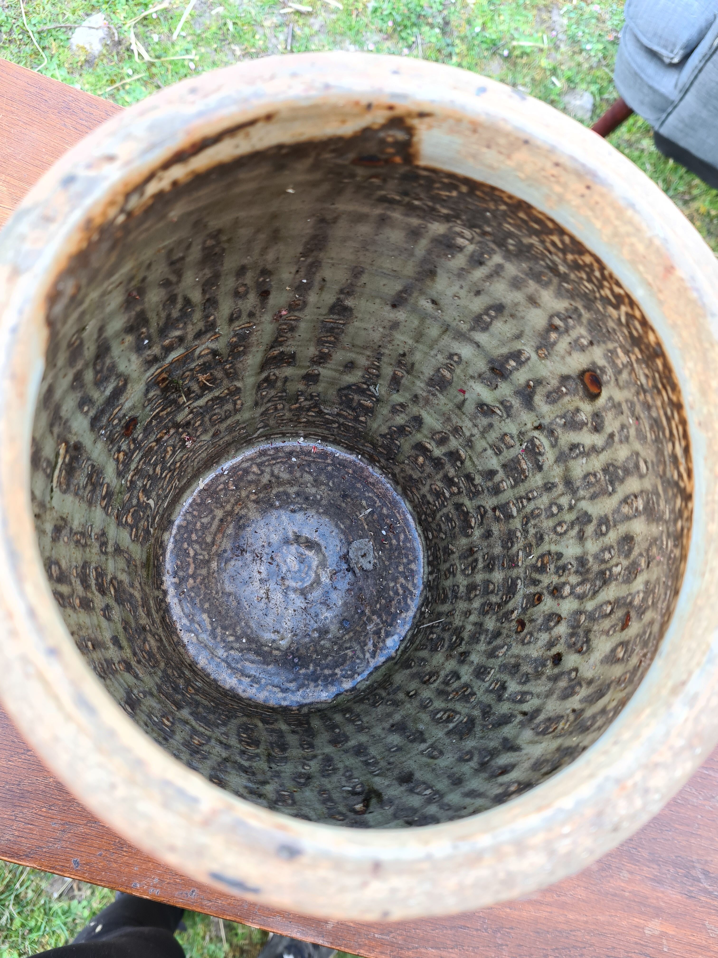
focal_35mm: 26
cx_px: 359
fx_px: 719
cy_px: 479
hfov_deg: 53.1
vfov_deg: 67.3
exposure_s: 1/50
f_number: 1.8
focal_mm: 5.4
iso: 50
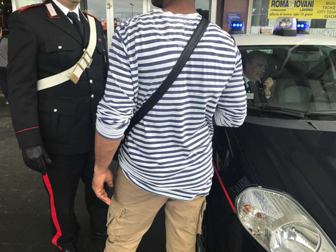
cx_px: 168
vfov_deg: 49.7
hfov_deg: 63.4
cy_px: 126
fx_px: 272
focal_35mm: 28
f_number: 1.8
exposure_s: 1/469
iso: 20
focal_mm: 3.99
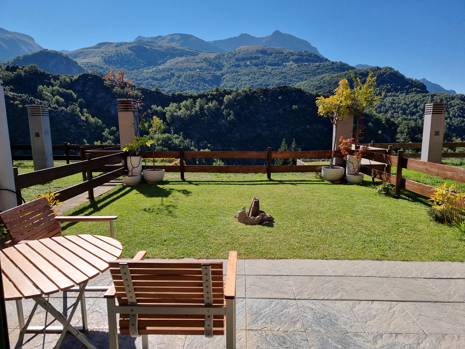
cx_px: 232
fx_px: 322
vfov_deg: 56.8
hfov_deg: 71.6
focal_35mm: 24
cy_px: 174
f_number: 1.8
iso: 50
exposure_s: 1/992
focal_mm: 6.7
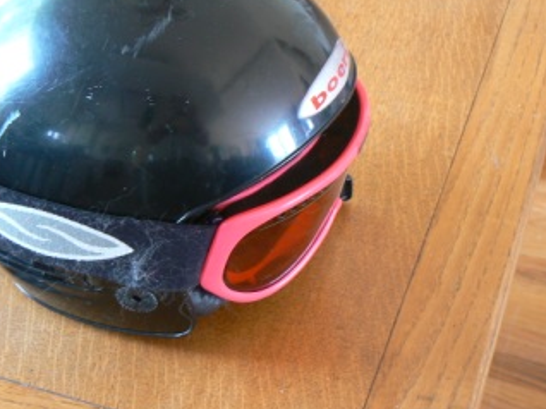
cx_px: 165
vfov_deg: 18.6
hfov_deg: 24.6
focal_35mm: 79
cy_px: 160
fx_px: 1245
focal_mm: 9.3
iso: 100
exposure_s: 1/15
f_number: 3.2
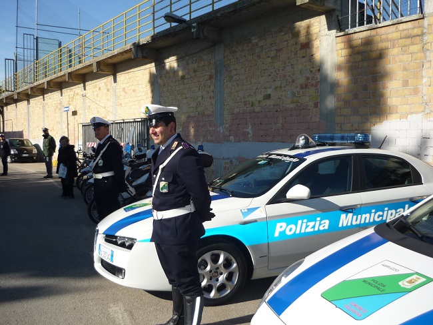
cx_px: 216
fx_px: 413
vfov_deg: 42.9
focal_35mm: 33
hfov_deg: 55.4
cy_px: 162
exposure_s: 1/160
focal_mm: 5.5
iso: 100
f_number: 8
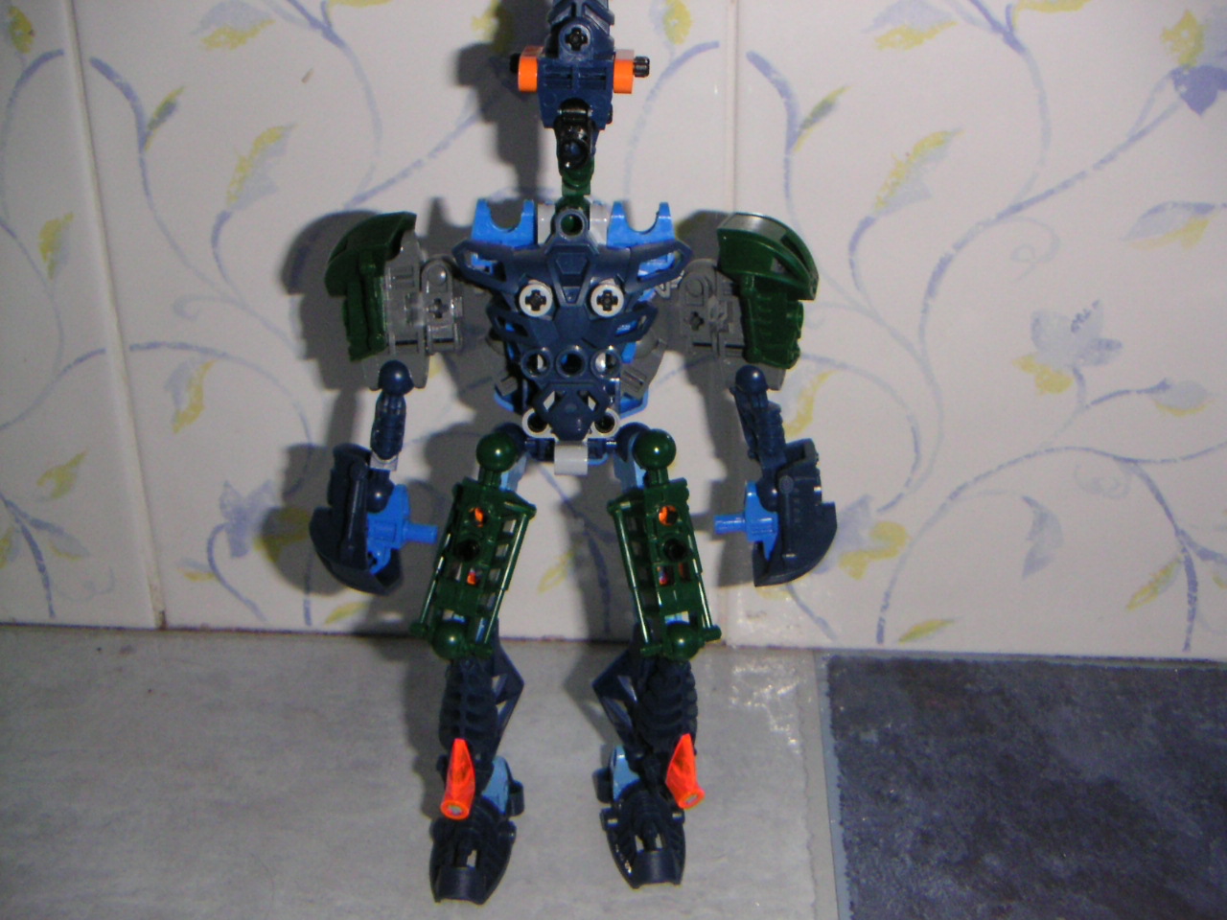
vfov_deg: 36.8
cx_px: 614
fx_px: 1382
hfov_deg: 47.9
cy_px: 460
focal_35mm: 39
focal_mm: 5.1
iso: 200
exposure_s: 1/45
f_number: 6.7
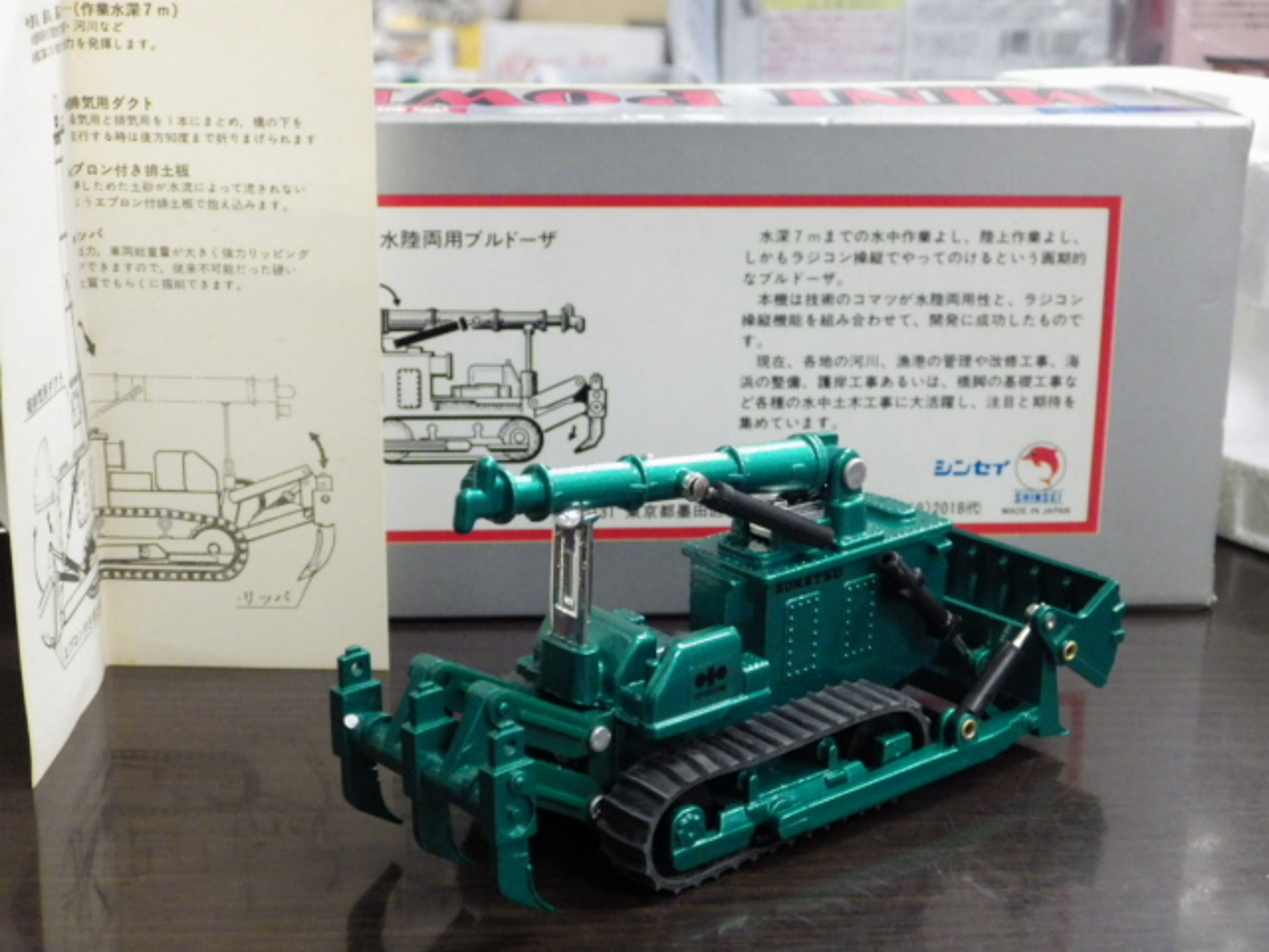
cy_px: 476
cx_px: 634
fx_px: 2163
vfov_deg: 24.8
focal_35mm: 59
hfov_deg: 32.7
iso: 800
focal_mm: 10.7
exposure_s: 1/30
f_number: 4
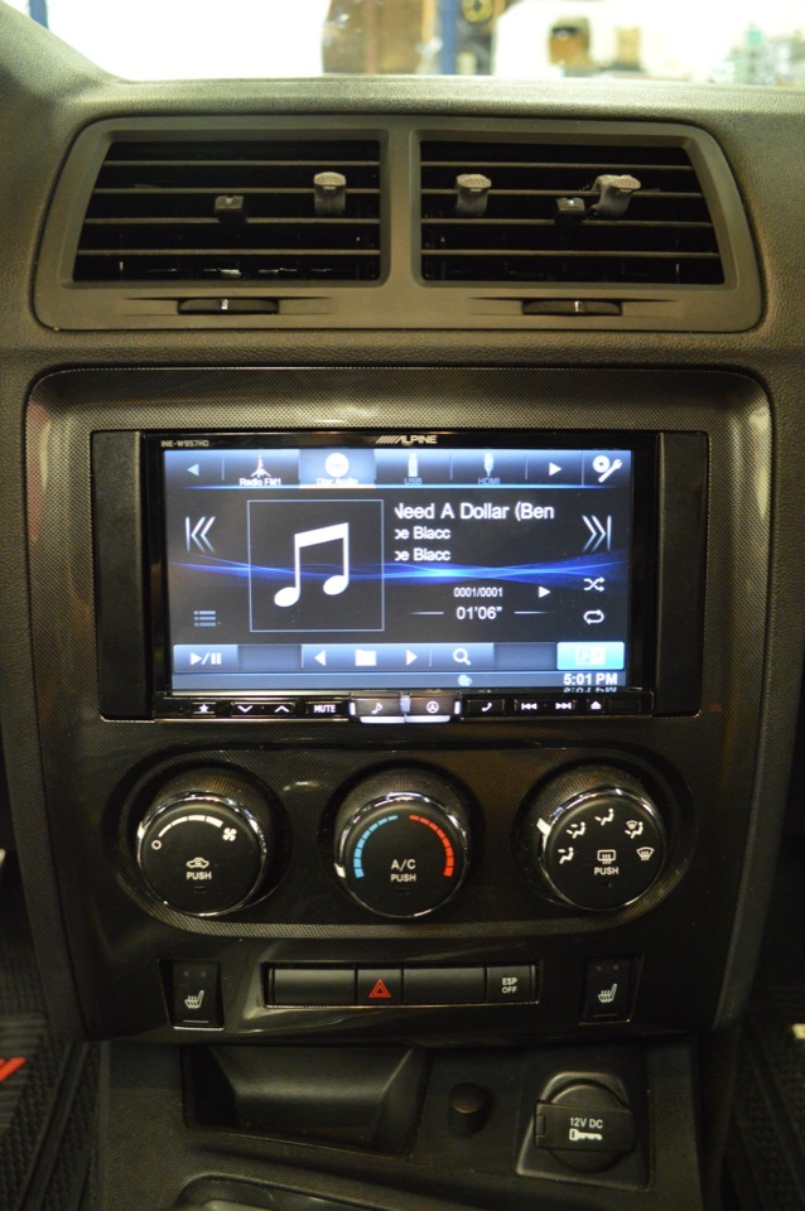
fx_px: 908
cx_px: 402
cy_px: 606
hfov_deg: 47.8
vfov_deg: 67.4
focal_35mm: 27
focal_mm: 18
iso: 3200
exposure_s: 1/40
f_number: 3.5
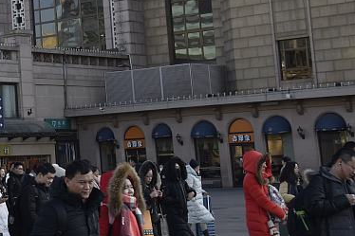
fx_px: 1133
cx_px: -114
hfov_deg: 16.7
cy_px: -15
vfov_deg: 11.7
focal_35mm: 115
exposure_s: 1/160
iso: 250
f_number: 7.1
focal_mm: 28
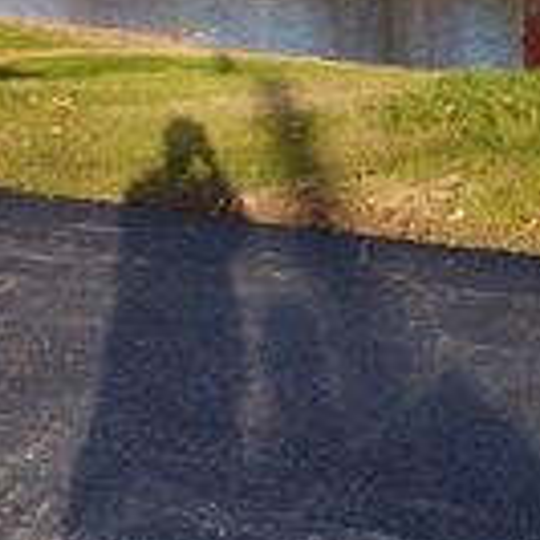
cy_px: -164
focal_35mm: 76
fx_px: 1341
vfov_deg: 20.7
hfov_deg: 22.1
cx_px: 501
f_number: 1.7
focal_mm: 4.75
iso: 100
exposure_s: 1/2947
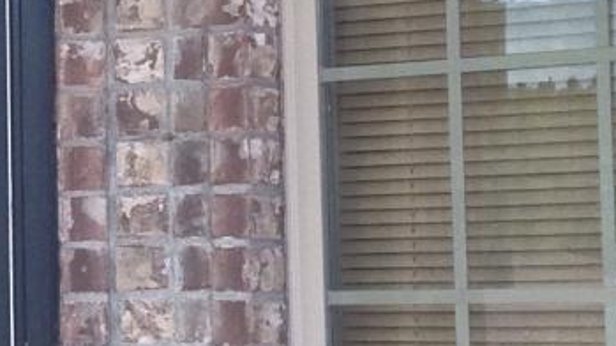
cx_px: -311
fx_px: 3363
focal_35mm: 206
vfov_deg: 5.9
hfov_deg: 10.1
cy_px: 117
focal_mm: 4.12
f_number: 2.4
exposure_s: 1/294
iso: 50
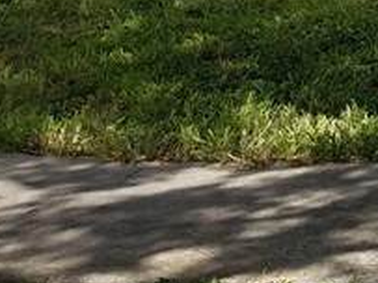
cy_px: -303
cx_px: 914
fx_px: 1430
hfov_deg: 12.0
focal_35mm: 131
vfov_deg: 10.3
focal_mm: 4.2
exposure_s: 1/1324
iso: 50
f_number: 1.7
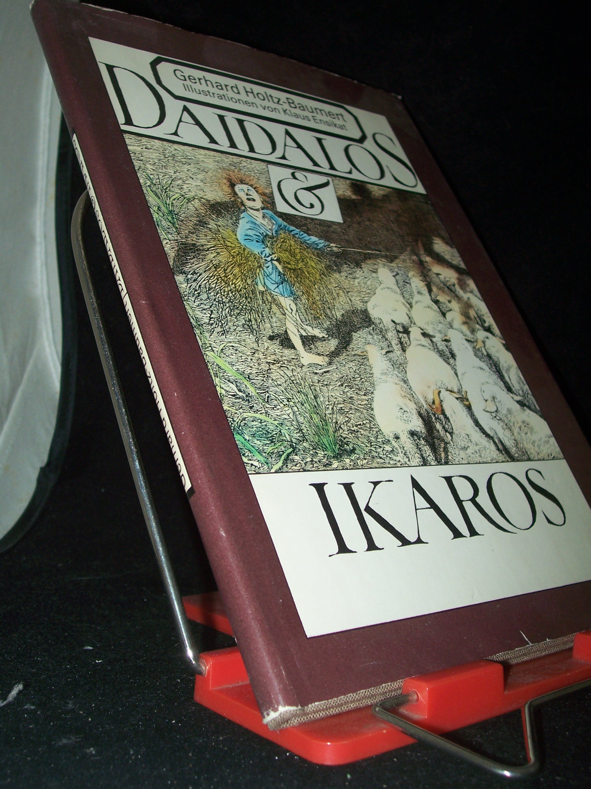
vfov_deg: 44.8
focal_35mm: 42
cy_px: 394
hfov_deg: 34.3
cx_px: 296
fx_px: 956
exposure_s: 1/60
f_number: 2.8
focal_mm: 7
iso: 80
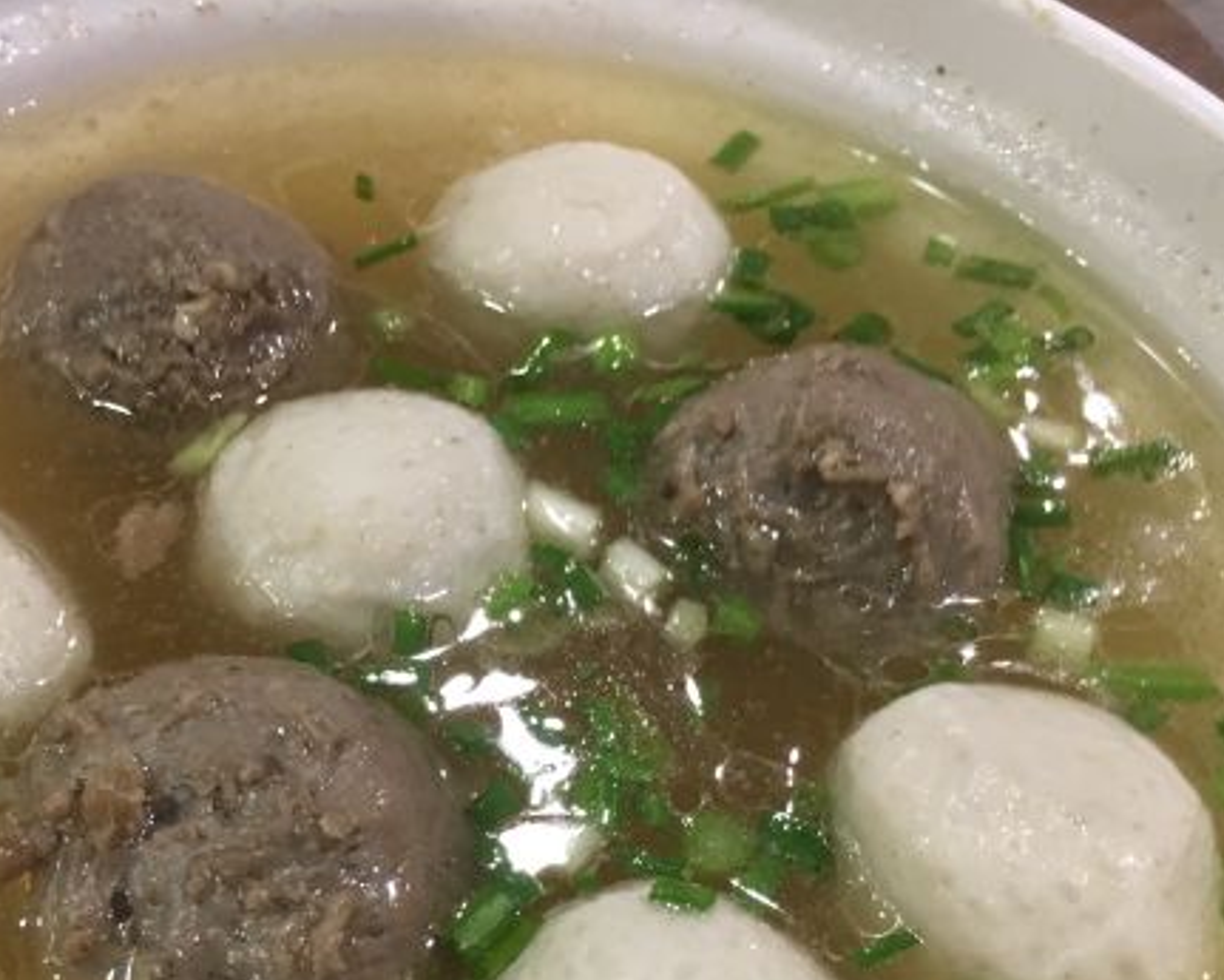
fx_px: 1667
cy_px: 740
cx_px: 423
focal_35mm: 46
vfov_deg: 32.1
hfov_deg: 39.9
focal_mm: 4.15
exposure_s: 1/17
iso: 100
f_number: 2.2
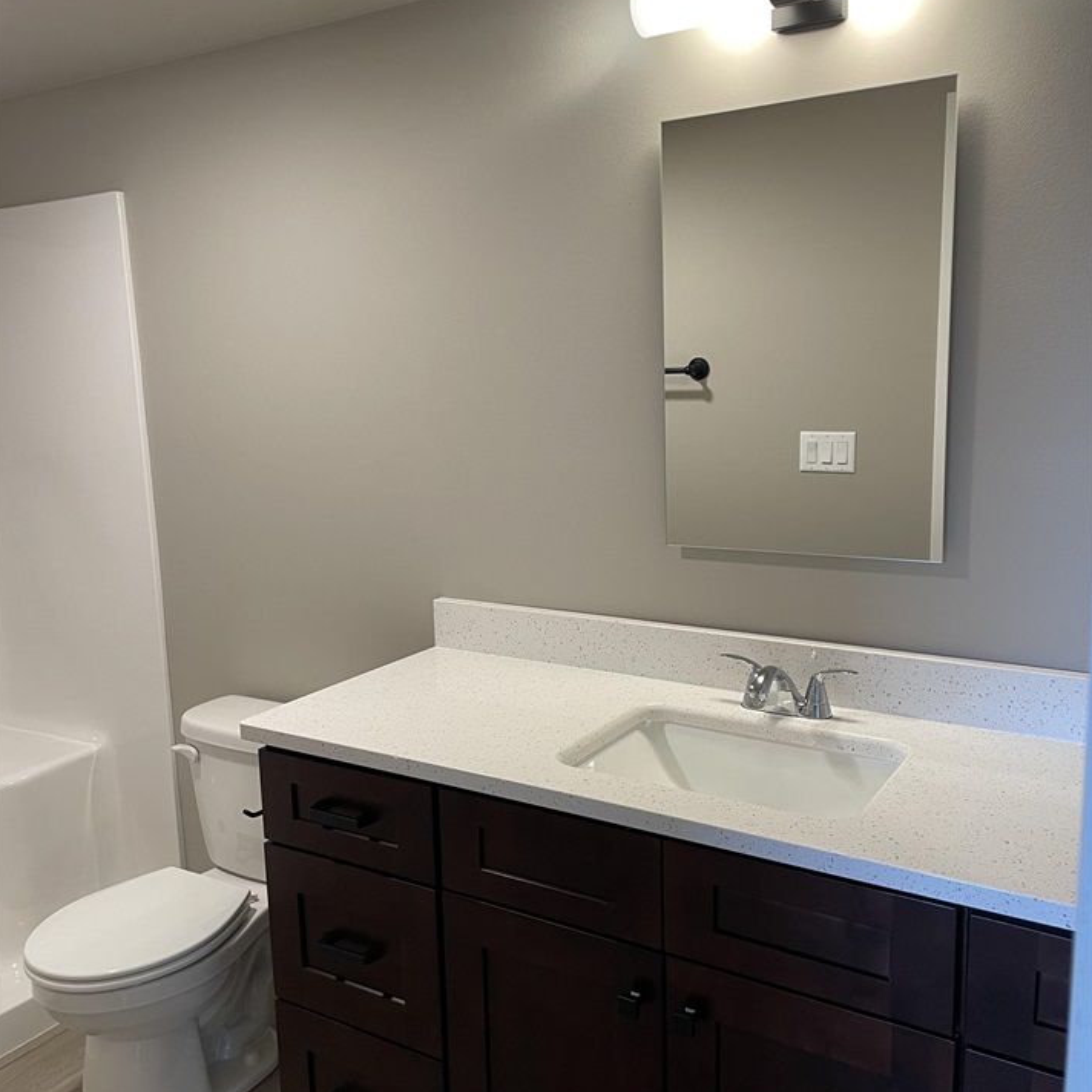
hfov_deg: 52.5
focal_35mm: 31
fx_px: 1106
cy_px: 546
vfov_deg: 52.5
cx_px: 543
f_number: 1.6
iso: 100
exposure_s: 1/60
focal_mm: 4.2
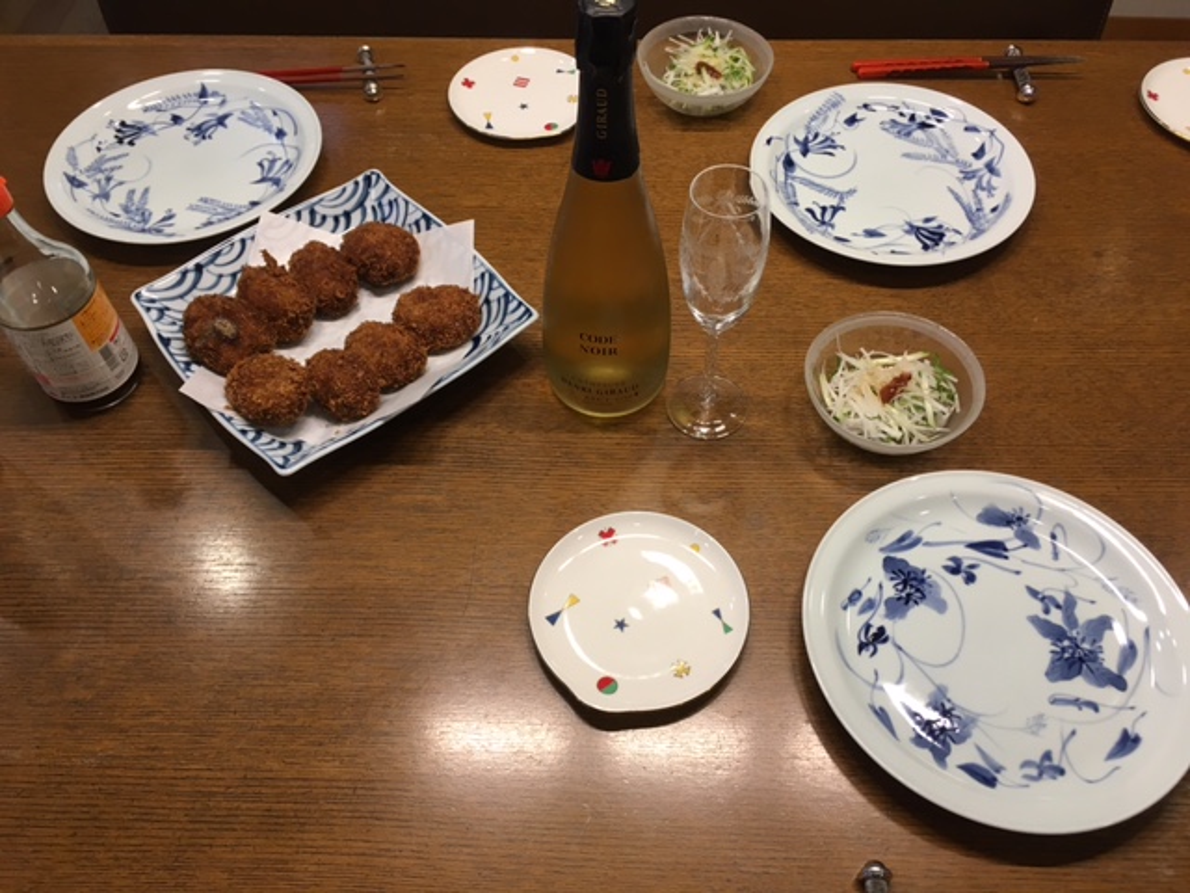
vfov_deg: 48.2
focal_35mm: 29
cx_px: 595
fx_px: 997
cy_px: 446
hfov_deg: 61.7
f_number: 2.2
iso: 64
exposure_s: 1/30
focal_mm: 4.15
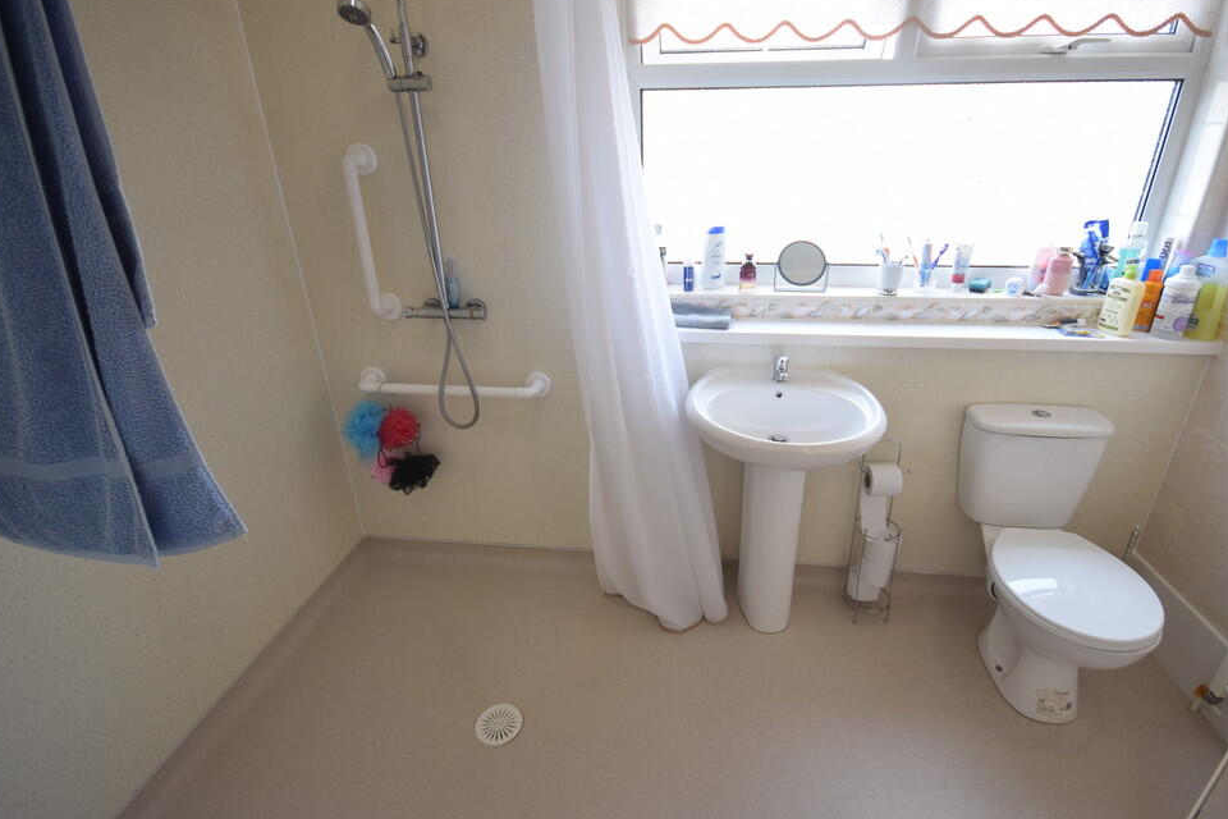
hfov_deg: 96.7
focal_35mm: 16
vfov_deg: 73.7
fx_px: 546
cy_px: 397
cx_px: 637
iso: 400
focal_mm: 10
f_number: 5.6
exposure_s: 1/125
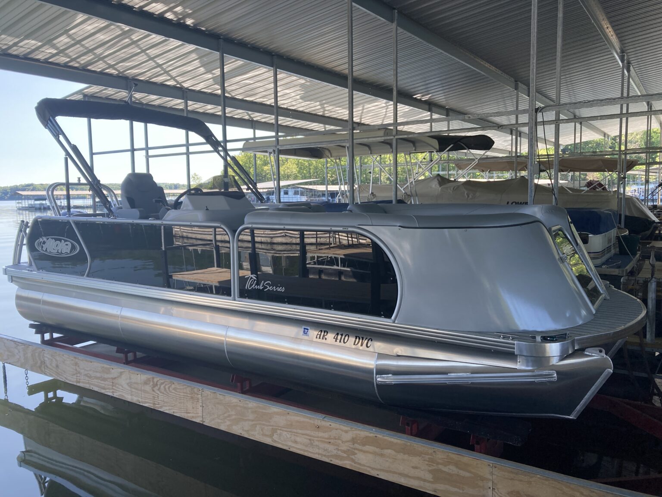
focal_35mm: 28
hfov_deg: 63.4
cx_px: 331
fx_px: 535
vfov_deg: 49.7
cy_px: 248
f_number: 1.8
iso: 20
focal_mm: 3.99
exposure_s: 1/292
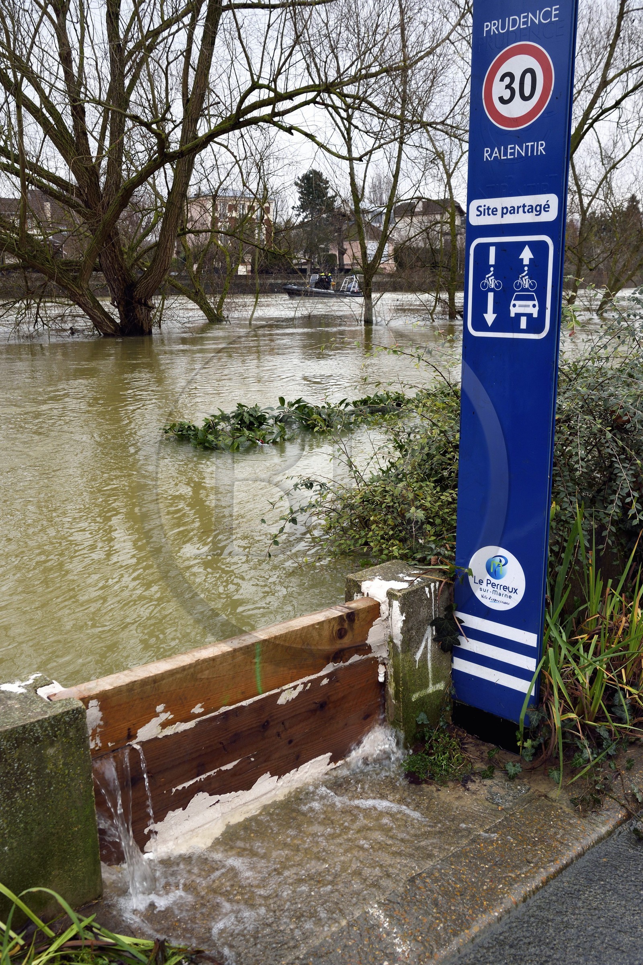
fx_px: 857
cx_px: 322
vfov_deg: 58.7
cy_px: 482
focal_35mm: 32
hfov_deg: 41.1
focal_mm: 32
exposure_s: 1/200
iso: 400
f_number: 9
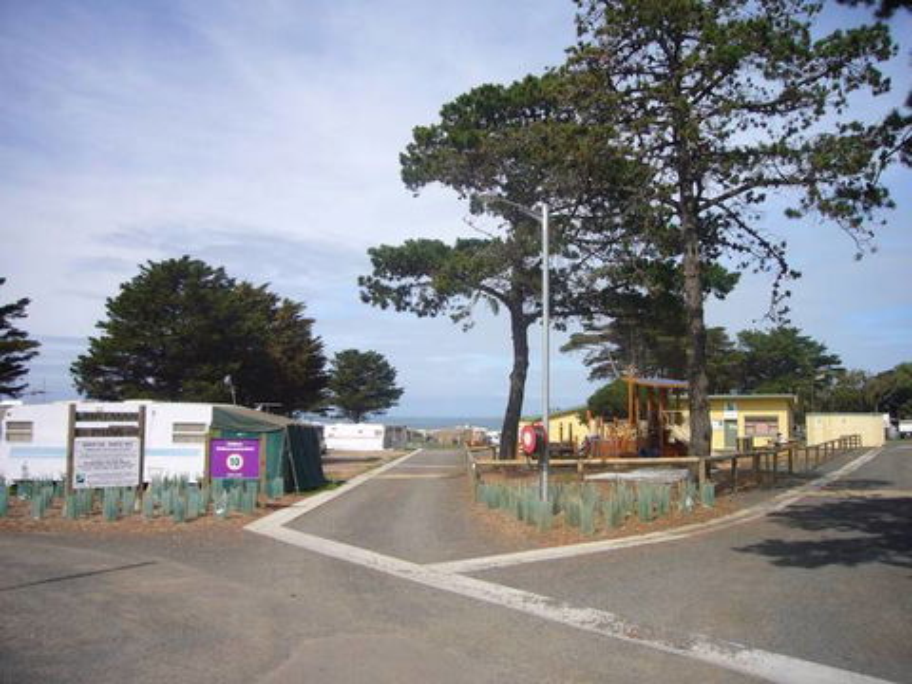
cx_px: 456
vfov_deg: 49.7
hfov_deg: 63.4
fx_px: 738
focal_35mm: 28
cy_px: 342
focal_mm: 4.6
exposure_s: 1/400
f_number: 5.6
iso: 80
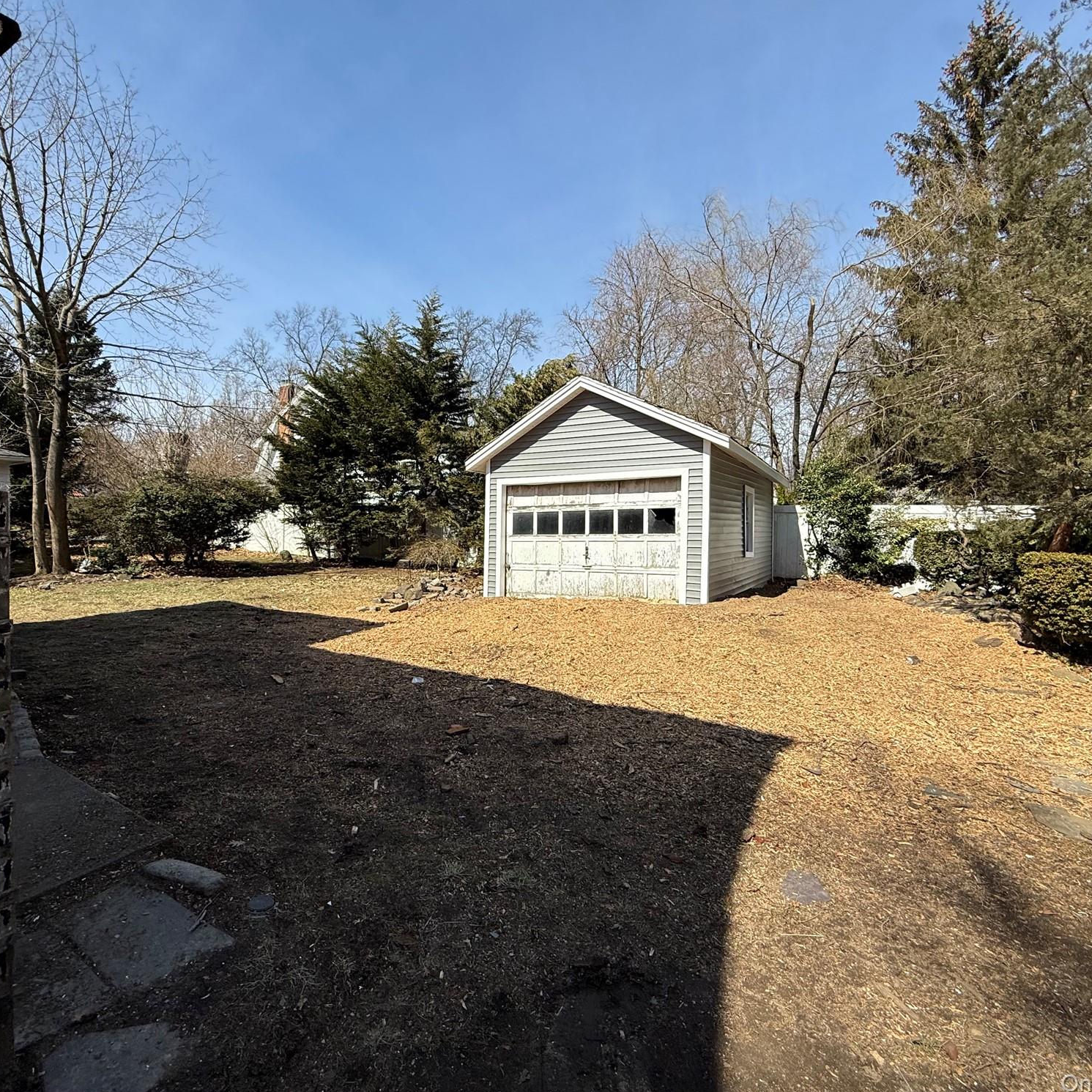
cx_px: 460
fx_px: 607
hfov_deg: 83.3
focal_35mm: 17
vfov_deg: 84.0
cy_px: 538
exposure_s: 1/2092
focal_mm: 2.22
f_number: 2.2
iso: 50
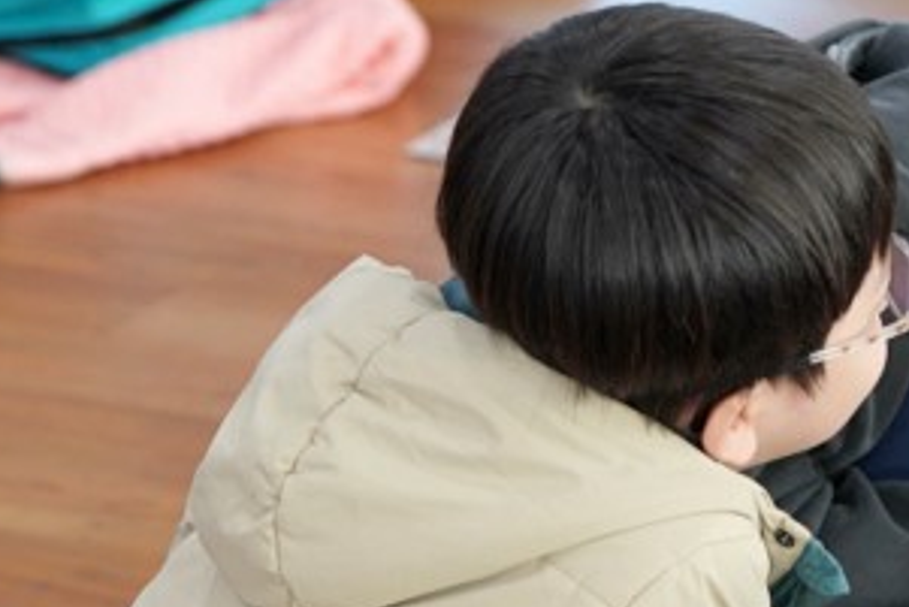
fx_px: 5280
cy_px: 365
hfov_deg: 9.7
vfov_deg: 6.6
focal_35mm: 209
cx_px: 1166
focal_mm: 70
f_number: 4
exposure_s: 1/160
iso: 1250
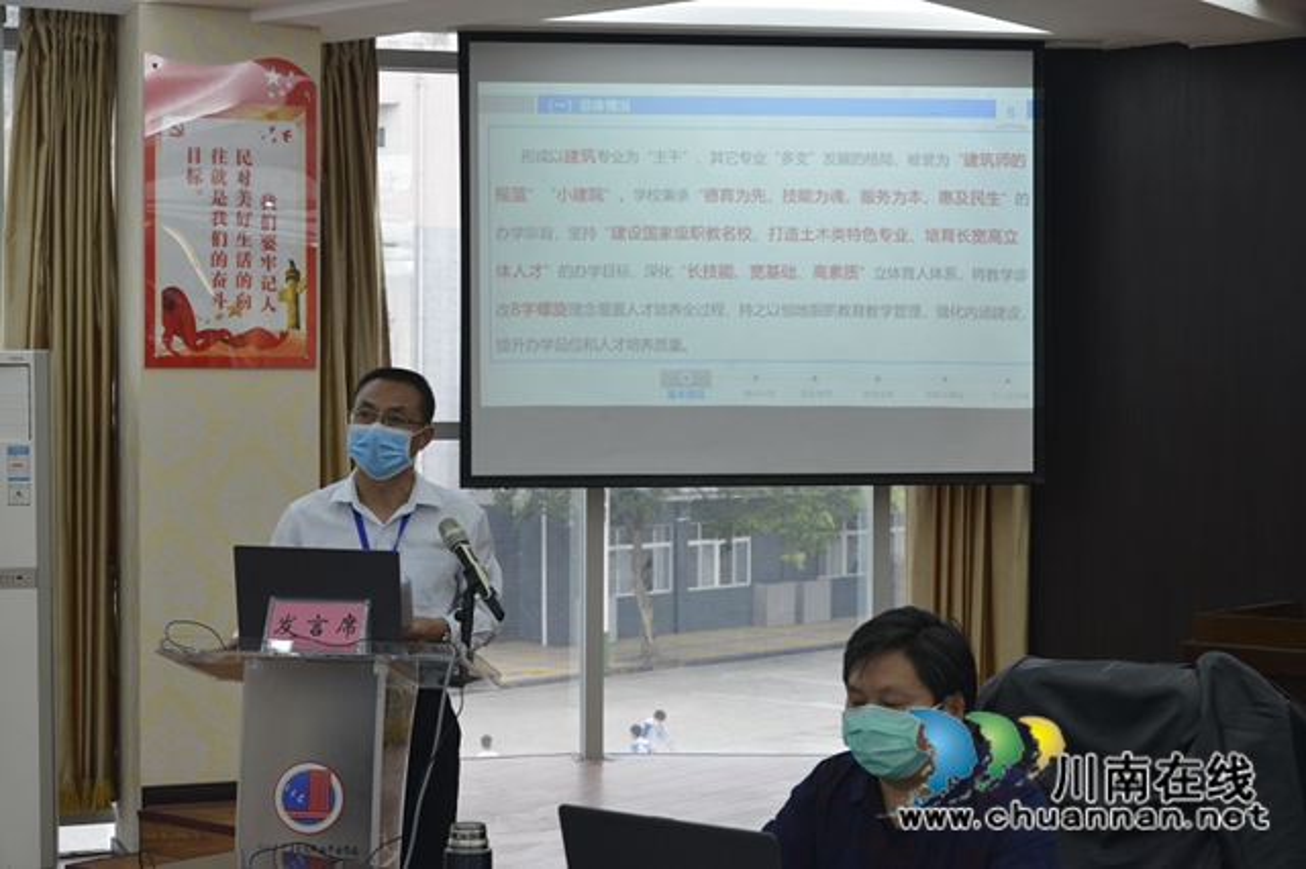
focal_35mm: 58
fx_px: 2103
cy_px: 434
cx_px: 653
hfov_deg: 34.5
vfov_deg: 23.4
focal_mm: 58
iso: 1250
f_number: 8
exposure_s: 1/60
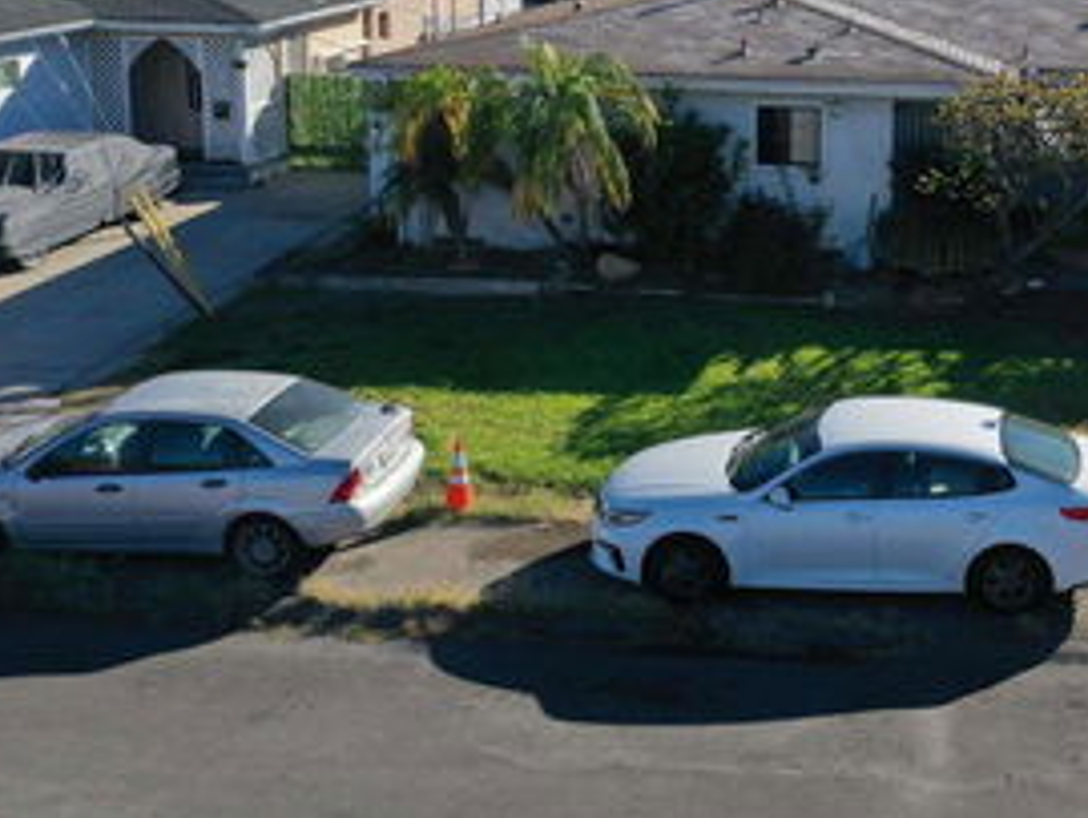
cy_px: 139
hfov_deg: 35.1
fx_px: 1604
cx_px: 995
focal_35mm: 51
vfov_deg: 27.9
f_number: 6.3
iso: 100
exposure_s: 1/500
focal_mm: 10.26
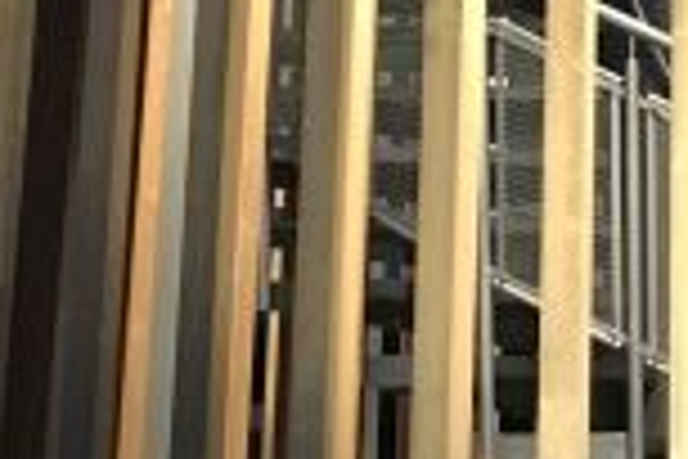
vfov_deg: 6.9
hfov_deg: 10.4
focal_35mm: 197
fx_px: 3765
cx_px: 585
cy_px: -40
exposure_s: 1/17
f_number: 2.2
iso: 250
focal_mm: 4.15
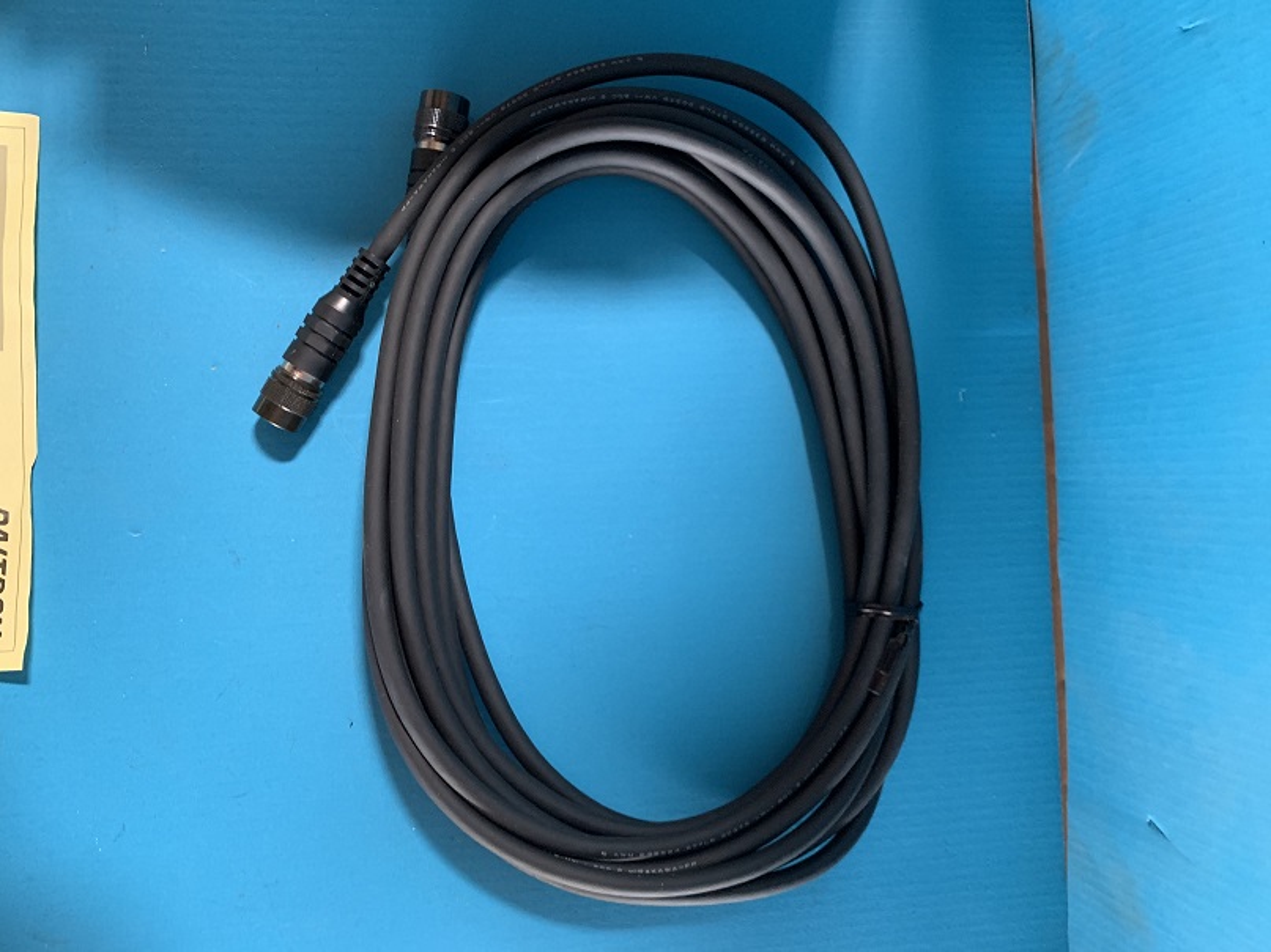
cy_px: 476
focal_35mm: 26
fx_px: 955
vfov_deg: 53.1
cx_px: 636
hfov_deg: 67.3
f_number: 1.8
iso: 400
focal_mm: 4.25
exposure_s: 1/43
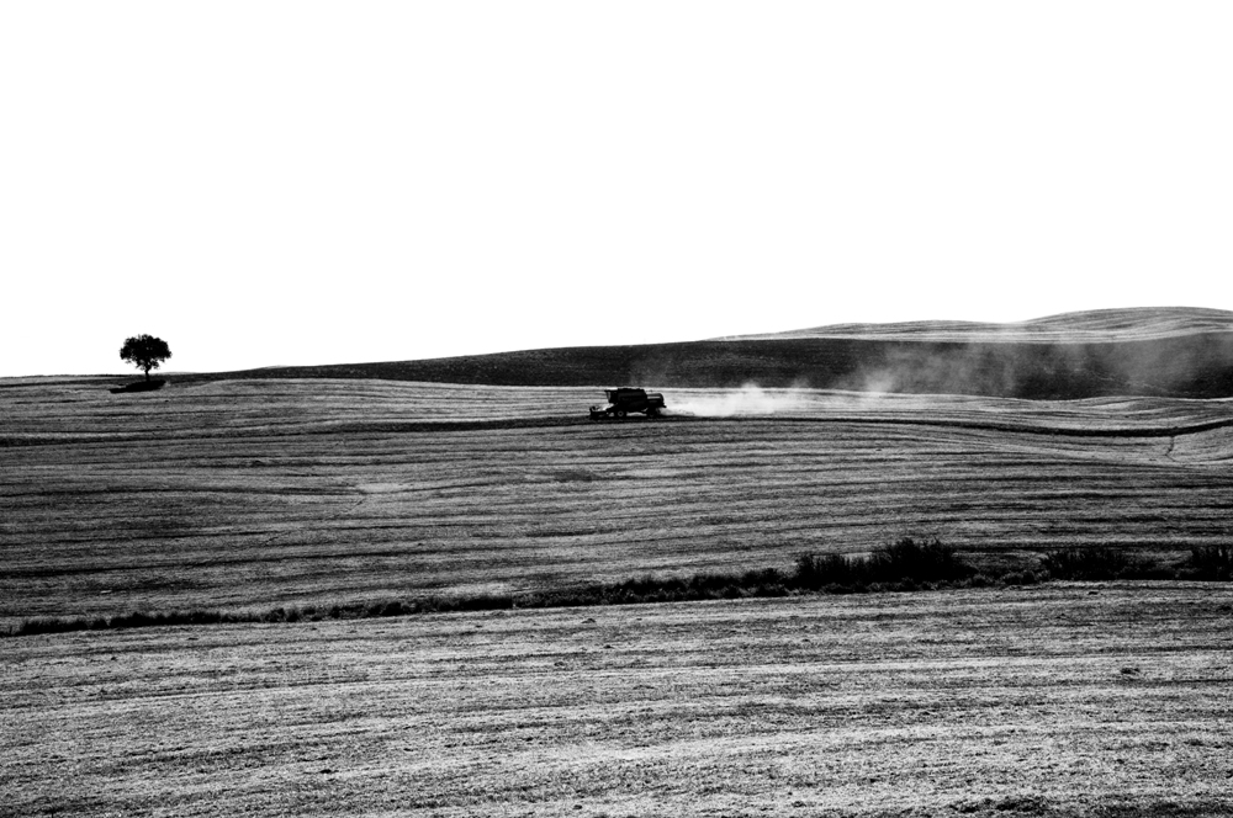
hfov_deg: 46.5
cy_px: 409
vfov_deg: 31.8
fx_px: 1437
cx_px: 616
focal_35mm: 42
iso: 200
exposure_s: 1/160
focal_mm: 28
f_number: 16
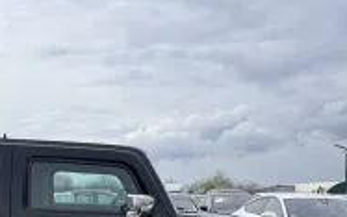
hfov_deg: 39.2
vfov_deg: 24.7
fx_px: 464
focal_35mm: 49
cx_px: 63
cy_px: 234
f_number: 1.78
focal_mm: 6.76
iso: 80
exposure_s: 1/6173
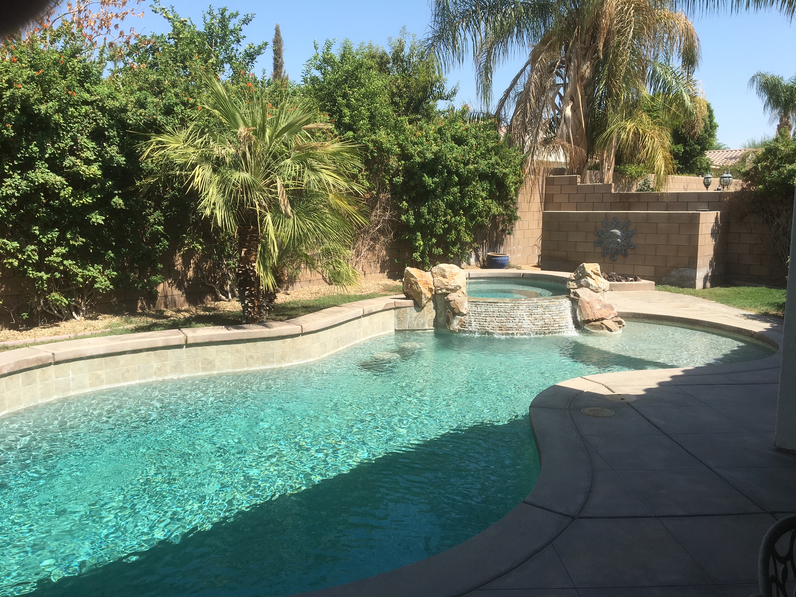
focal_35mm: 29
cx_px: 398
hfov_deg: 61.7
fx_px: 667
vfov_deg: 48.2
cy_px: 298
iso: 25
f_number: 2.2
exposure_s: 1/1202
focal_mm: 4.15
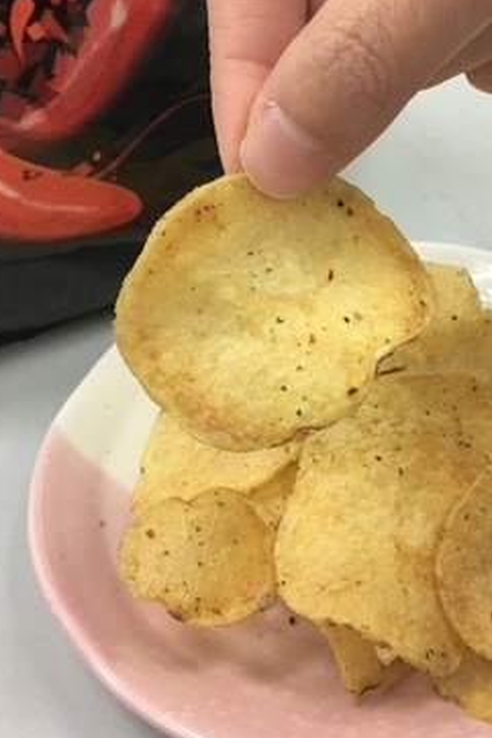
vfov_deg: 39.5
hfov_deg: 26.8
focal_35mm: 50
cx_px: 337
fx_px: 1026
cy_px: 322
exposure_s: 1/33
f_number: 2.2
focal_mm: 4.15
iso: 50
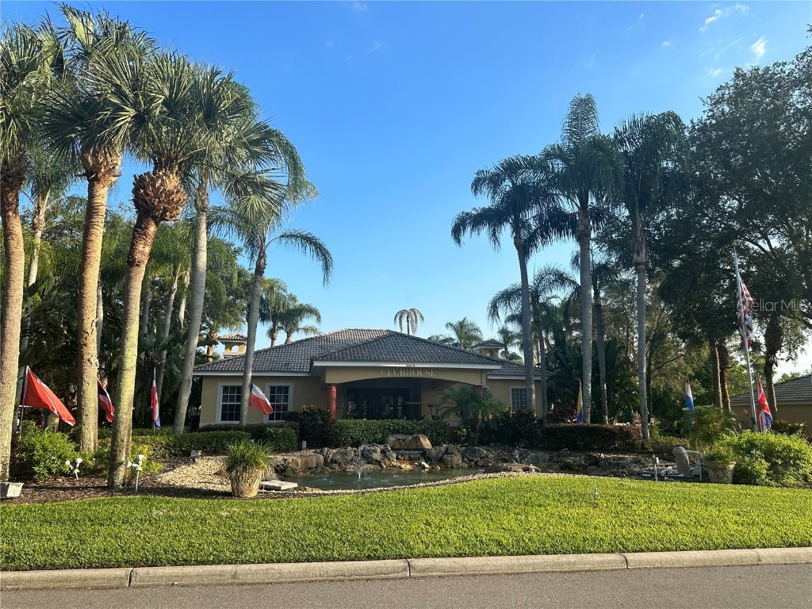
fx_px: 563
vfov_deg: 56.8
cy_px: 304
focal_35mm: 24
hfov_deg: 71.6
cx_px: 406
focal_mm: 6.86
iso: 80
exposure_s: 1/2110
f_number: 1.78
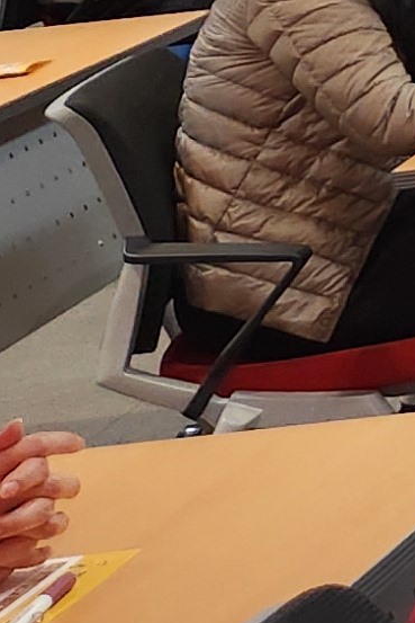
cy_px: -258
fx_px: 2989
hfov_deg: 5.8
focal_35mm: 173
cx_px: 2032
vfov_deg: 11.5
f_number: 1.8
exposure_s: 1/120
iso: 160
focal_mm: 5.4
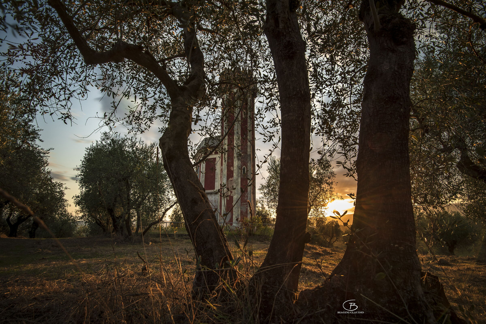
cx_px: 243
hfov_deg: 96.7
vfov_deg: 73.8
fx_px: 216
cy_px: 162
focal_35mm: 16
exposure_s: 30
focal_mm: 16
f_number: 11
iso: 100
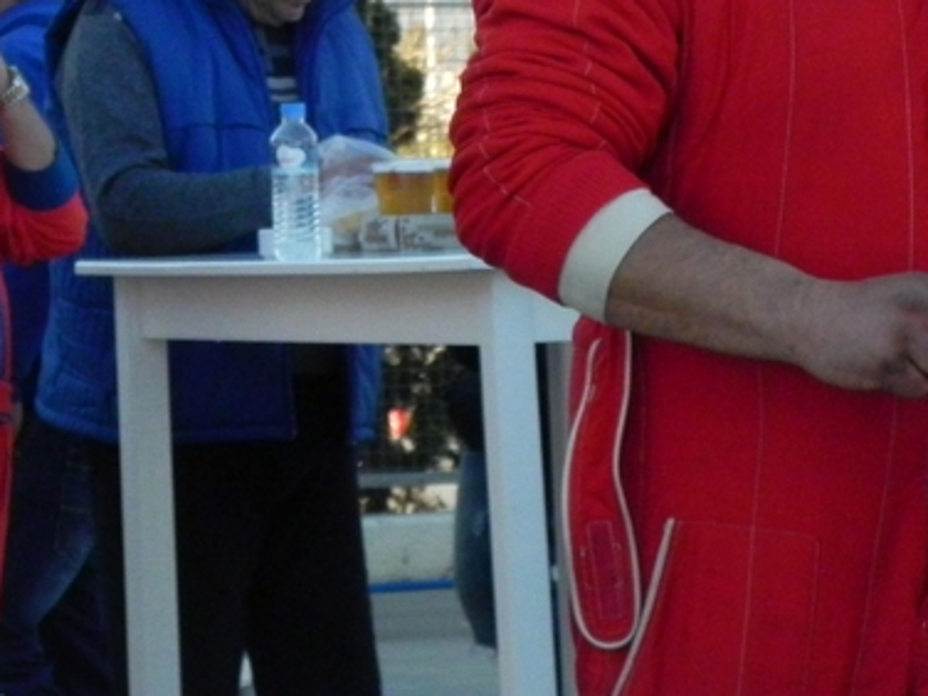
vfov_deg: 6.5
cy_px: 132
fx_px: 6166
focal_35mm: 230
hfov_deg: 8.6
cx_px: 385
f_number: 4
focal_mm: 20.8
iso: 800
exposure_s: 1/2000
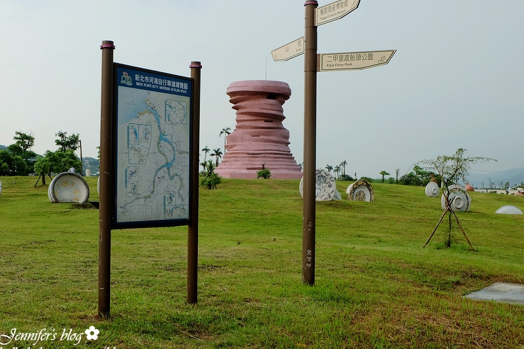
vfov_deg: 44.9
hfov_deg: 63.6
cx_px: 261
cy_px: 162
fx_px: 422
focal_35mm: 29
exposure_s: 1/85
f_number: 3.5
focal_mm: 16
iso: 200
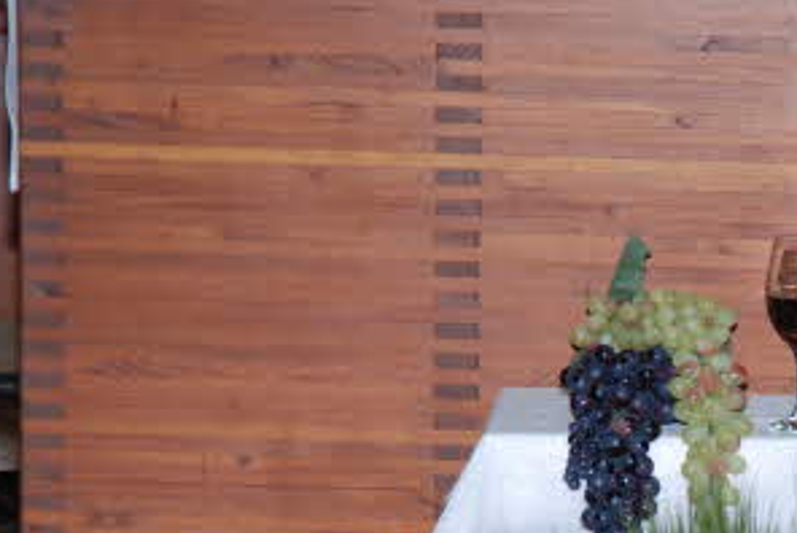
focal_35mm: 248
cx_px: 907
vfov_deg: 5.5
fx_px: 5496
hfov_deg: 8.2
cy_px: 544
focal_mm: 70
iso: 200
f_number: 5.6
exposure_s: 1/60
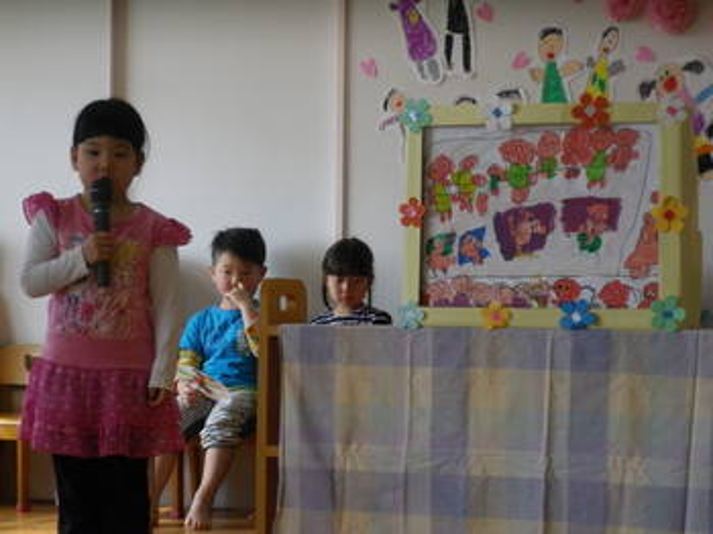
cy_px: 267
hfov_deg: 17.3
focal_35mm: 114
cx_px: 356
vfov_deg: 13.0
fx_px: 2346
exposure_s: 1/100
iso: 200
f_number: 5.3
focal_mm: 20.56
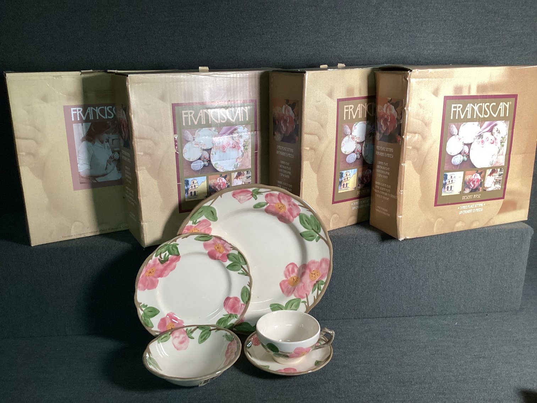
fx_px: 481
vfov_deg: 45.4
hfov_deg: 58.3
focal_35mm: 31
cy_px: 202
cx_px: 268
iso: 160
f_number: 2.4
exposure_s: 1/60
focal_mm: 3.3
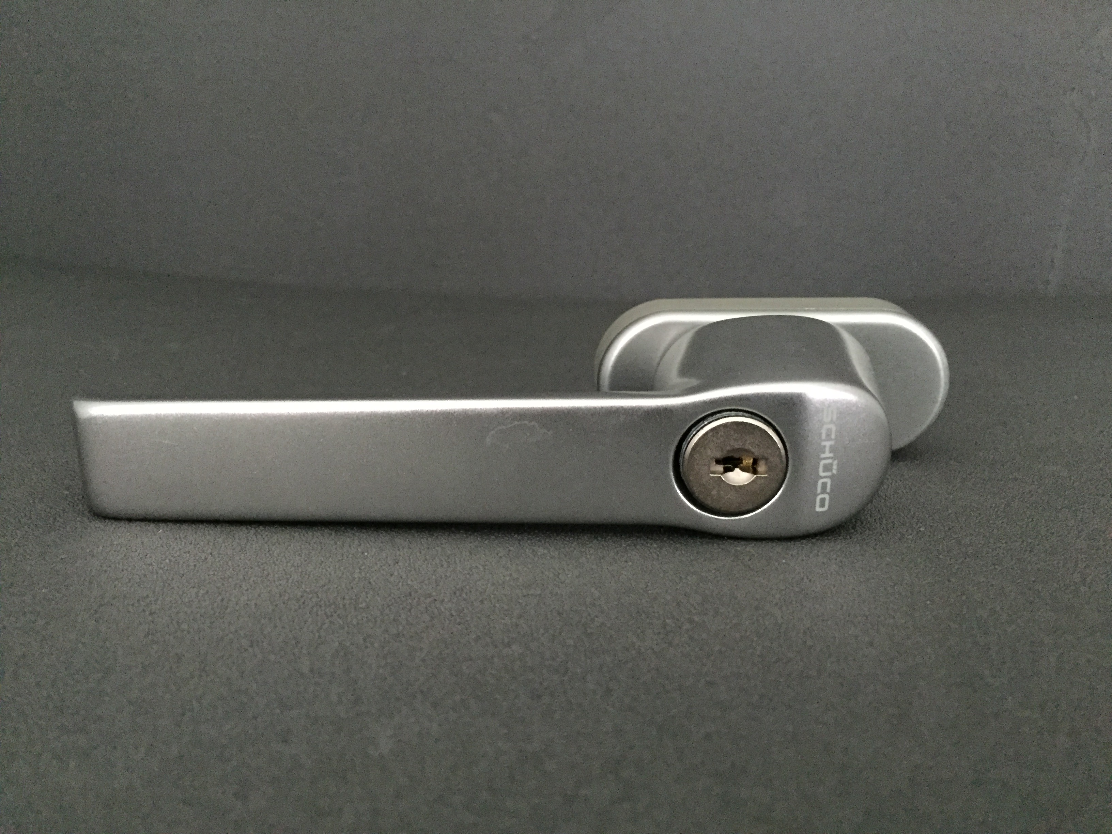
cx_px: 556
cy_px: 417
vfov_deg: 48.2
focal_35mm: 29
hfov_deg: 61.7
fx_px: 932
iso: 500
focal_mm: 4.15
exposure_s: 1/17
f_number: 2.2
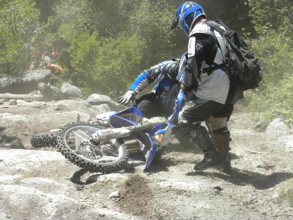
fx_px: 1007
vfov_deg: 12.5
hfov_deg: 16.6
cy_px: 110
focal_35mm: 119
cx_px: 146
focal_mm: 21
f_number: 5.1
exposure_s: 1/546
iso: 119
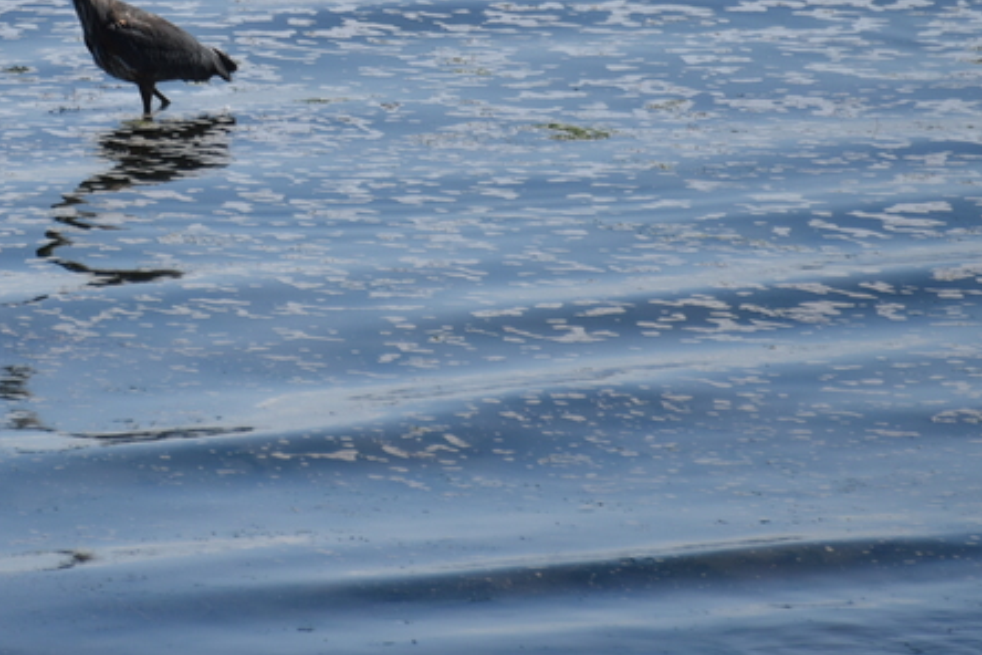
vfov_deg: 1.6
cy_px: -84
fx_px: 23593
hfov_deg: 2.4
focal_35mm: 865
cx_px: 108
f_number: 6.3
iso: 100
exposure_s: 1/640
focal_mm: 300
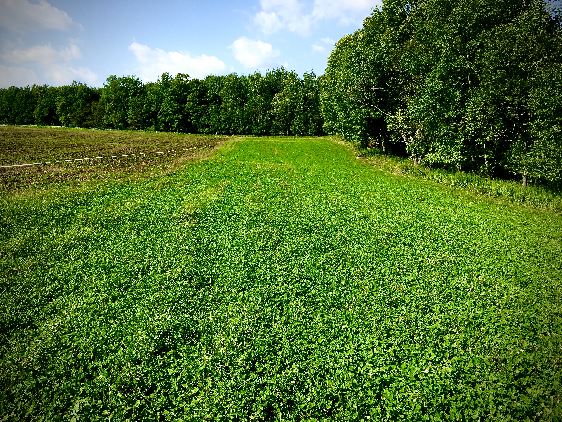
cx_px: 281
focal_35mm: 29
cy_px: 211
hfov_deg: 61.7
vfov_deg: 48.2
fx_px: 471
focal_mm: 4.15
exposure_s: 1/1261
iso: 25
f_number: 2.2
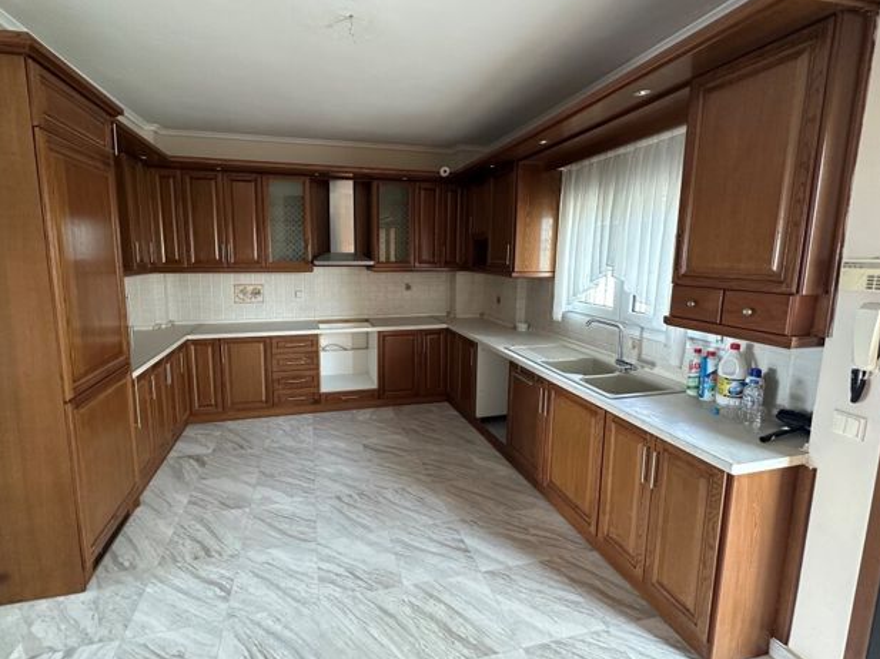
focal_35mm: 16
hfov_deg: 94.3
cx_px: 400
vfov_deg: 78.0
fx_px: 407
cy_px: 308
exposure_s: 1/60
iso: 400
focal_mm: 2.22
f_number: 2.2
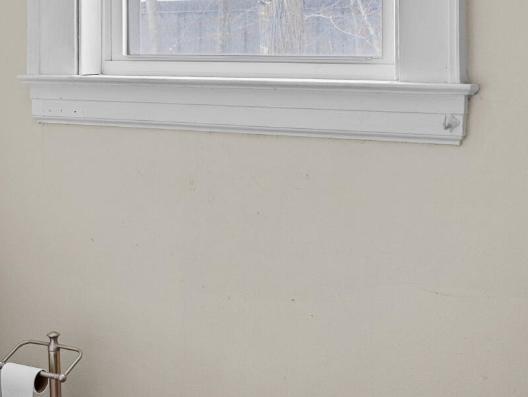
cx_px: 219
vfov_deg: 19.1
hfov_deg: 25.6
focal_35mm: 76
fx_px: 1159
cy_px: 40
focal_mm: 21
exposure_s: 1/10
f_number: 8
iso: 640
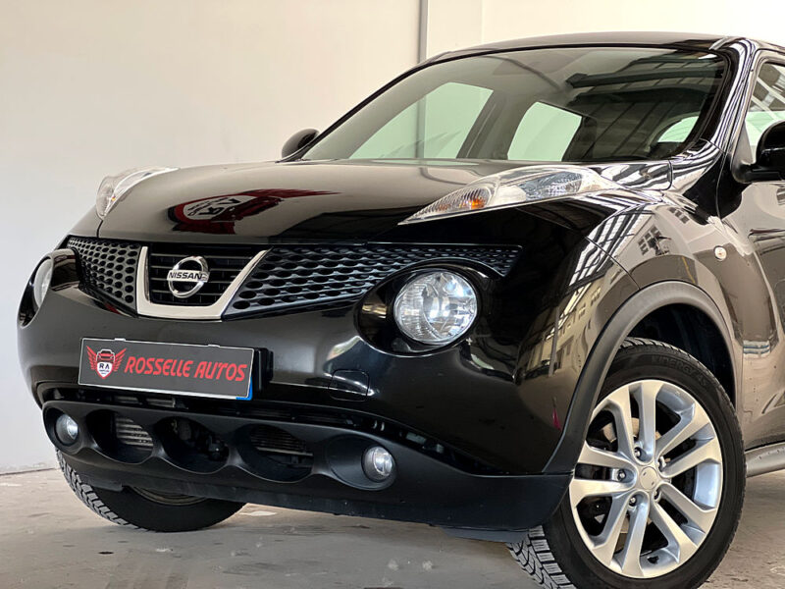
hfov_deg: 25.3
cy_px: 294
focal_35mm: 77
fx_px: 1746
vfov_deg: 19.1
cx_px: 392
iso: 320
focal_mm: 9
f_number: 2.8
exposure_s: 1/40
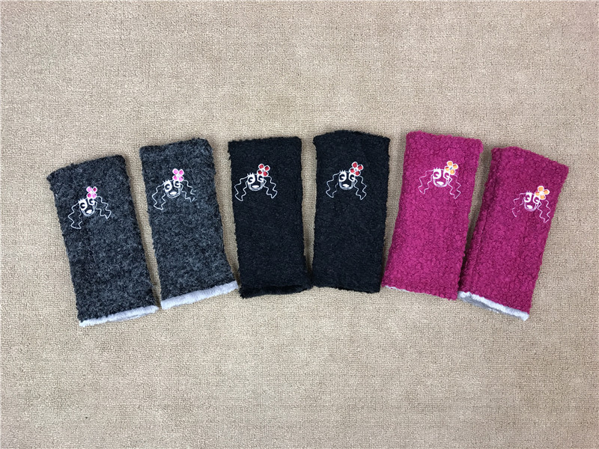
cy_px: 224
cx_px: 300
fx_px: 485
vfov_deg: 49.7
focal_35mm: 28
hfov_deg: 63.4
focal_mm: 3.99
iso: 32
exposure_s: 1/33
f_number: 1.8
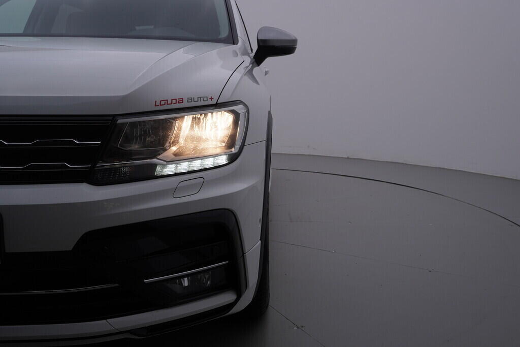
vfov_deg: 36.9
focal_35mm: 36
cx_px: 260
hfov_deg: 53.1
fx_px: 520
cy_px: 174
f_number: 5.6
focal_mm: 24
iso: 125
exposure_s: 1/160
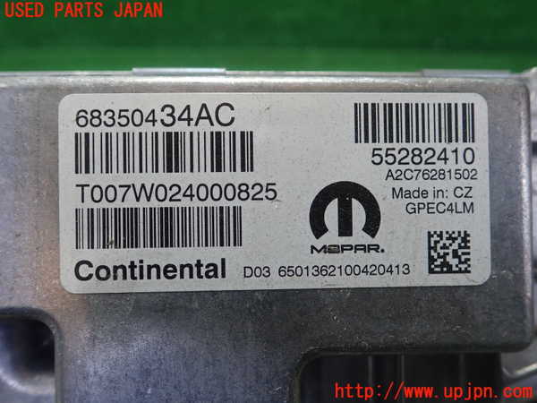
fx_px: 465
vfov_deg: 46.8
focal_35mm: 30
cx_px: 268
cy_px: 202
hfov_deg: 60.0
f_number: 2.3
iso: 200
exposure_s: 1/125
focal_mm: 5.5
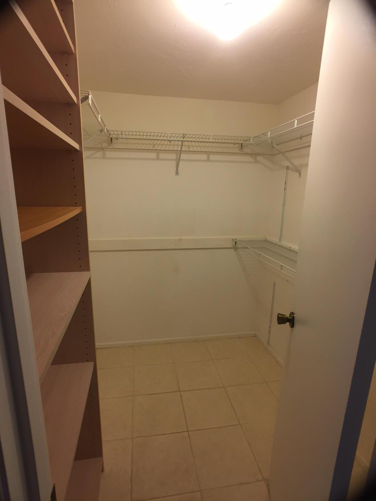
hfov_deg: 48.2
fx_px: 420
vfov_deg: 61.7
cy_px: 250
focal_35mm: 29
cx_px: 188
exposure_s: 1/30
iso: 64
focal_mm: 4.15
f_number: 2.2
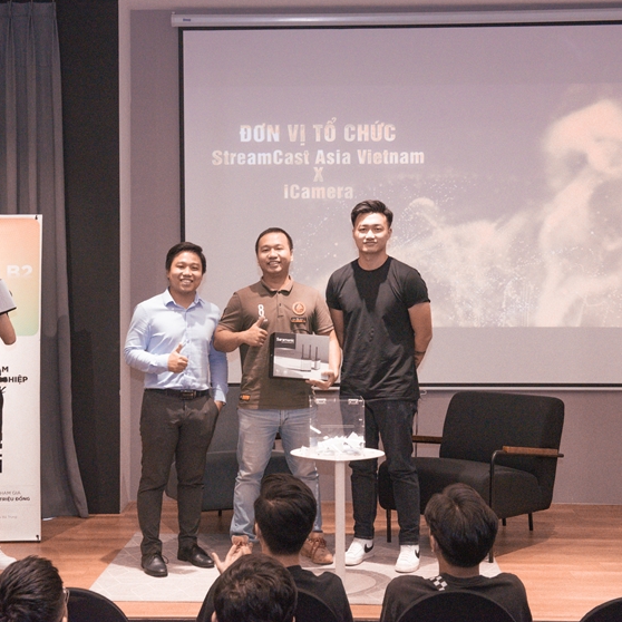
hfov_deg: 30.0
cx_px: 271
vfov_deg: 30.0
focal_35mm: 57
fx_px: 1159
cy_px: 308
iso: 3200
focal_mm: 44
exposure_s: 1/100
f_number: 7.1
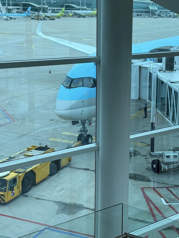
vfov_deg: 30.1
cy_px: 88
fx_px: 441
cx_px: 118
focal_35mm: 64
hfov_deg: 22.8
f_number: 1.78
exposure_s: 1/434
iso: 64
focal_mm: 6.76
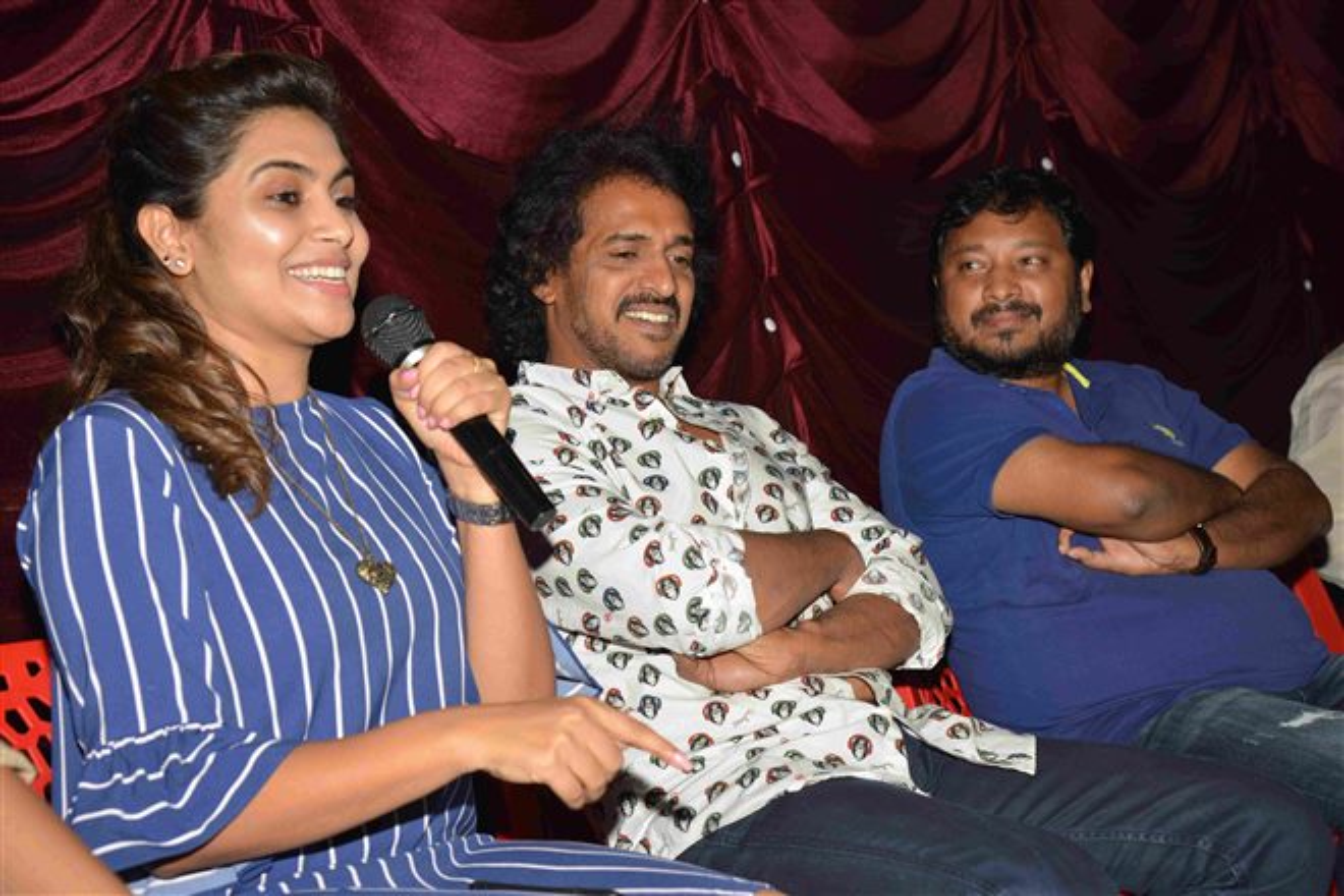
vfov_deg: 21.9
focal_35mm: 62
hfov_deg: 32.4
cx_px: 672
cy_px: 448
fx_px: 2314
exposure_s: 1/125
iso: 200
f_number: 7.1
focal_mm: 62
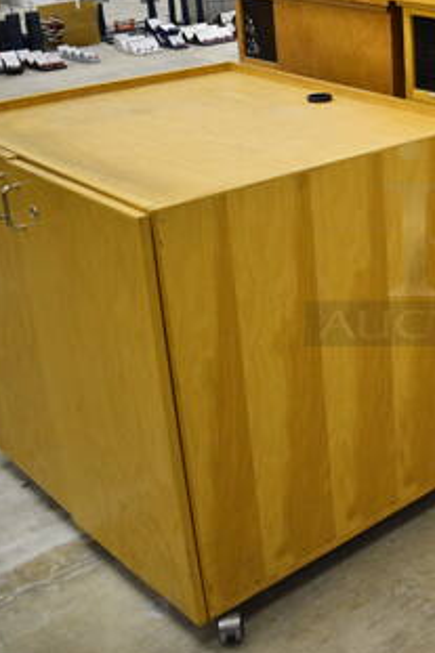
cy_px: 235
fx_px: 962
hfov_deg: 23.1
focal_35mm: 53
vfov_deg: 37.3
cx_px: 540
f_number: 3.5
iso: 1600
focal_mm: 18
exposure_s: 1/125
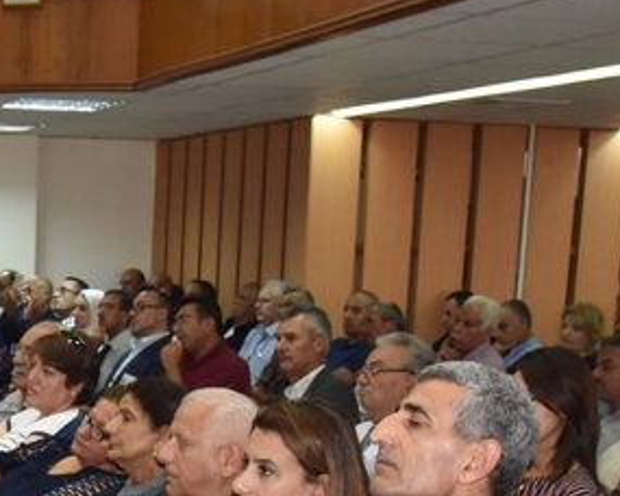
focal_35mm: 81
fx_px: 1486
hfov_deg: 22.0
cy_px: 612
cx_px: -104
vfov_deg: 17.9
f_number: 5.6
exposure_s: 1/200
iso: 1600
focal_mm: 24
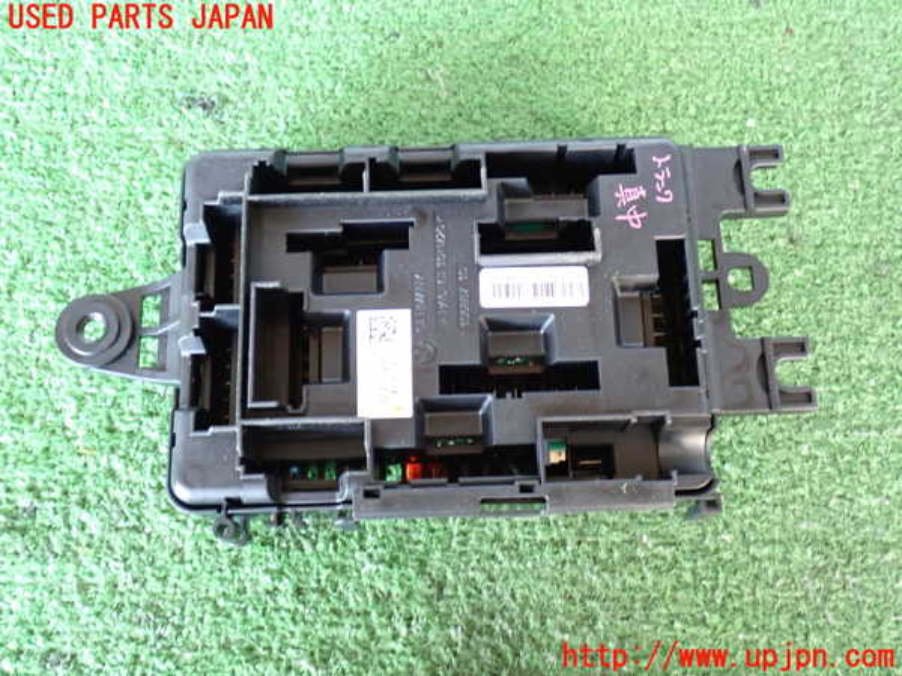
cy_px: 338
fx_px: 990
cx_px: 451
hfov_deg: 49.0
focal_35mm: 38
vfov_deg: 37.7
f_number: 2.7
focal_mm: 6.83
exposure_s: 1/40
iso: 800
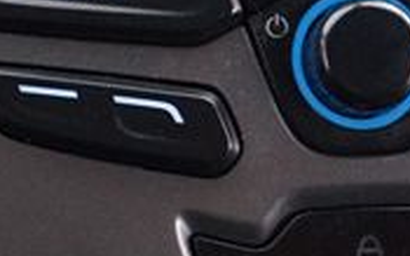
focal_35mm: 179
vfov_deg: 7.2
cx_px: 274
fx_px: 1998
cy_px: -167
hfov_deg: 11.7
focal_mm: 32
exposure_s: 1/60
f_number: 5
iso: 3200
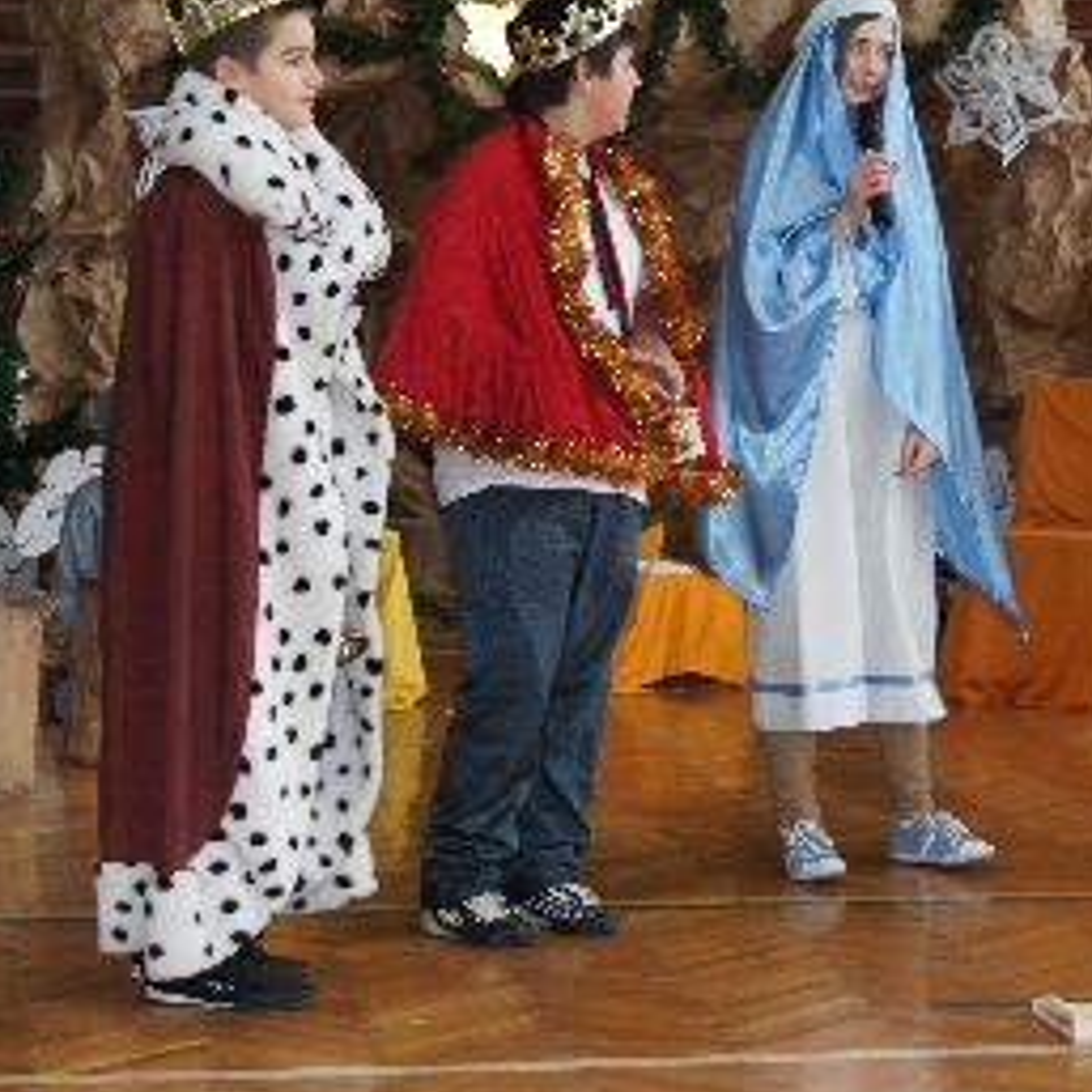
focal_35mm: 104
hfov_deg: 16.6
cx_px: 829
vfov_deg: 16.7
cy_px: 453
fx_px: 3711
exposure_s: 1/60
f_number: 5
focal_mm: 35
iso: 800
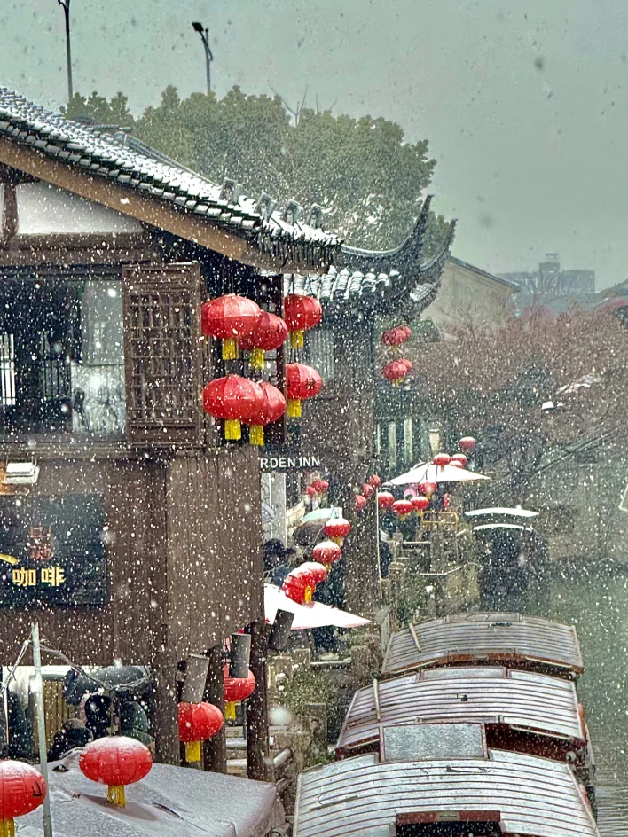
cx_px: 213
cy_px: 591
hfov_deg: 8.1
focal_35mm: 183
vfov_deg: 10.8
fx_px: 4427
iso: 50
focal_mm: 15.66
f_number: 2.8
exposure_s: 1/122
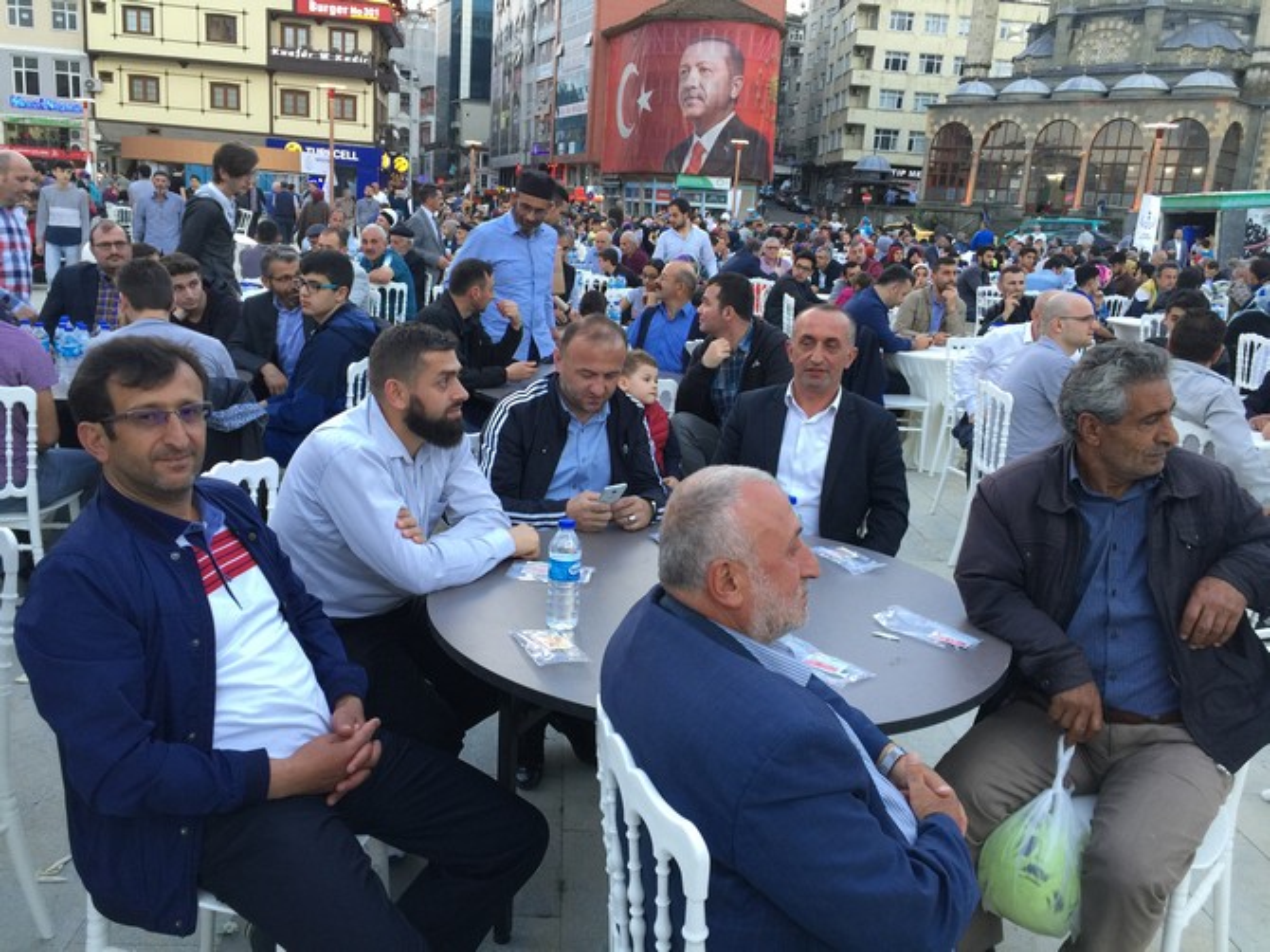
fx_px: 1064
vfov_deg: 48.2
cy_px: 476
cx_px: 635
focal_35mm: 29
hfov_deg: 61.7
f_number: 2.2
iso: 32
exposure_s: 1/33
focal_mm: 4.15
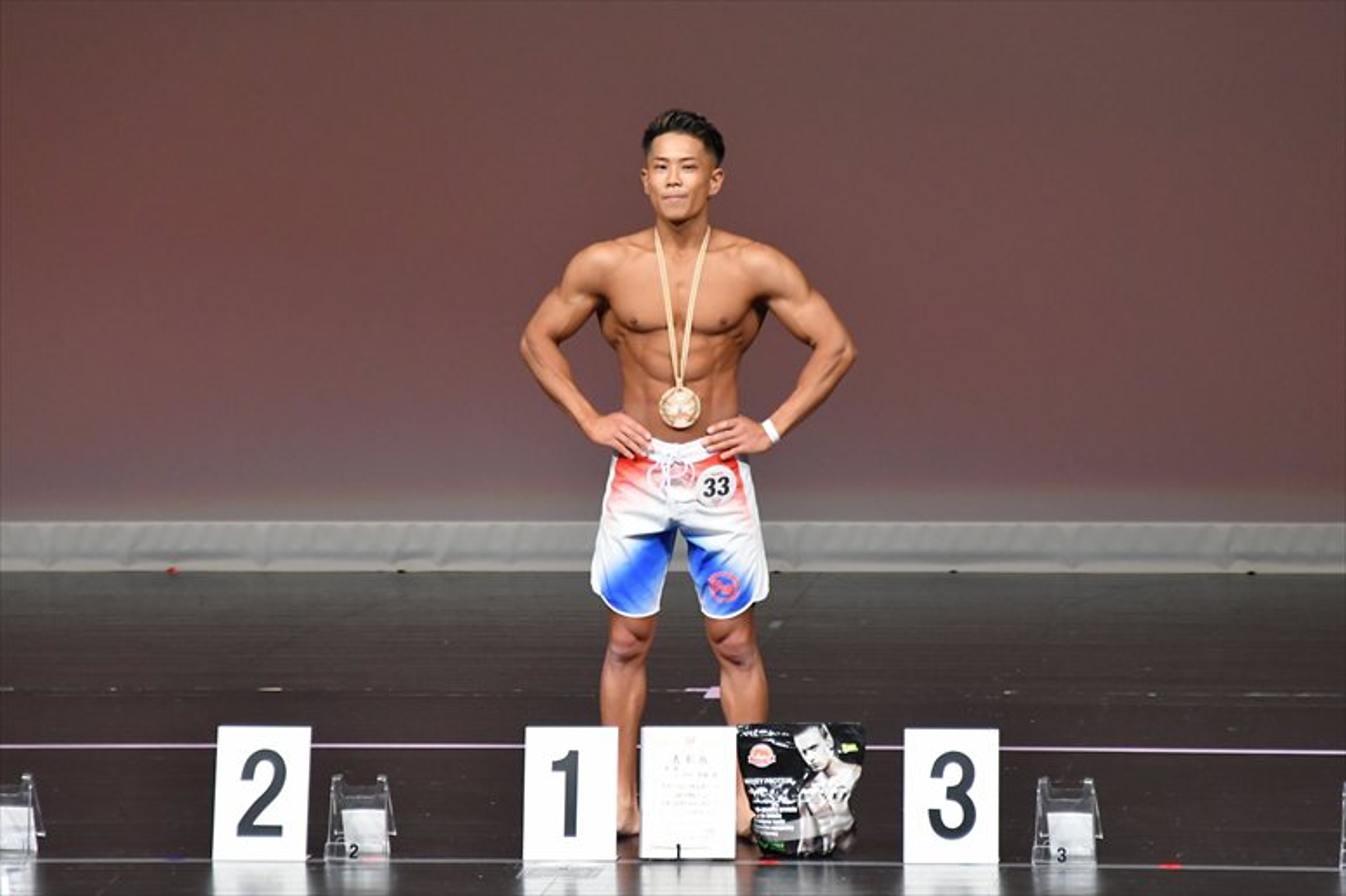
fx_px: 12893
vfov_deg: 4.0
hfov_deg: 6.0
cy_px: 448
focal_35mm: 345
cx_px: 673
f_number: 5.6
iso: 4000
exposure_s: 1/400
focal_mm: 230
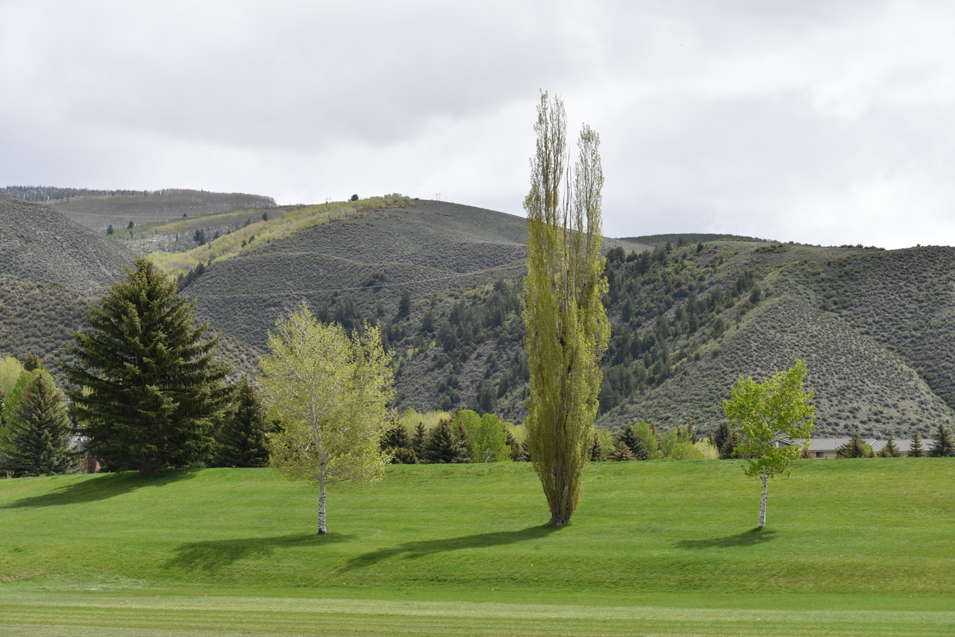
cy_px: 318
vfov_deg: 16.1
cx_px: 478
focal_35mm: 85
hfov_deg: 23.9
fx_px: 2255
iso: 100
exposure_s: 1/250
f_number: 8
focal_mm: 85
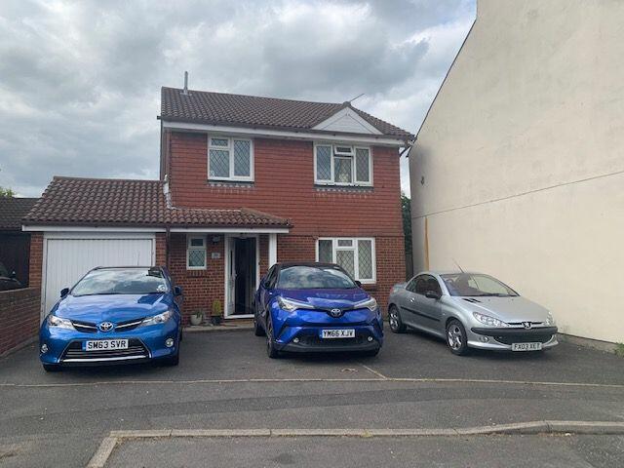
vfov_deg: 53.1
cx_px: 312
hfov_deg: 67.3
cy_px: 234
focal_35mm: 26
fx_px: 469
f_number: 1.8
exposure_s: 1/1124
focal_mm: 4.25
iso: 25
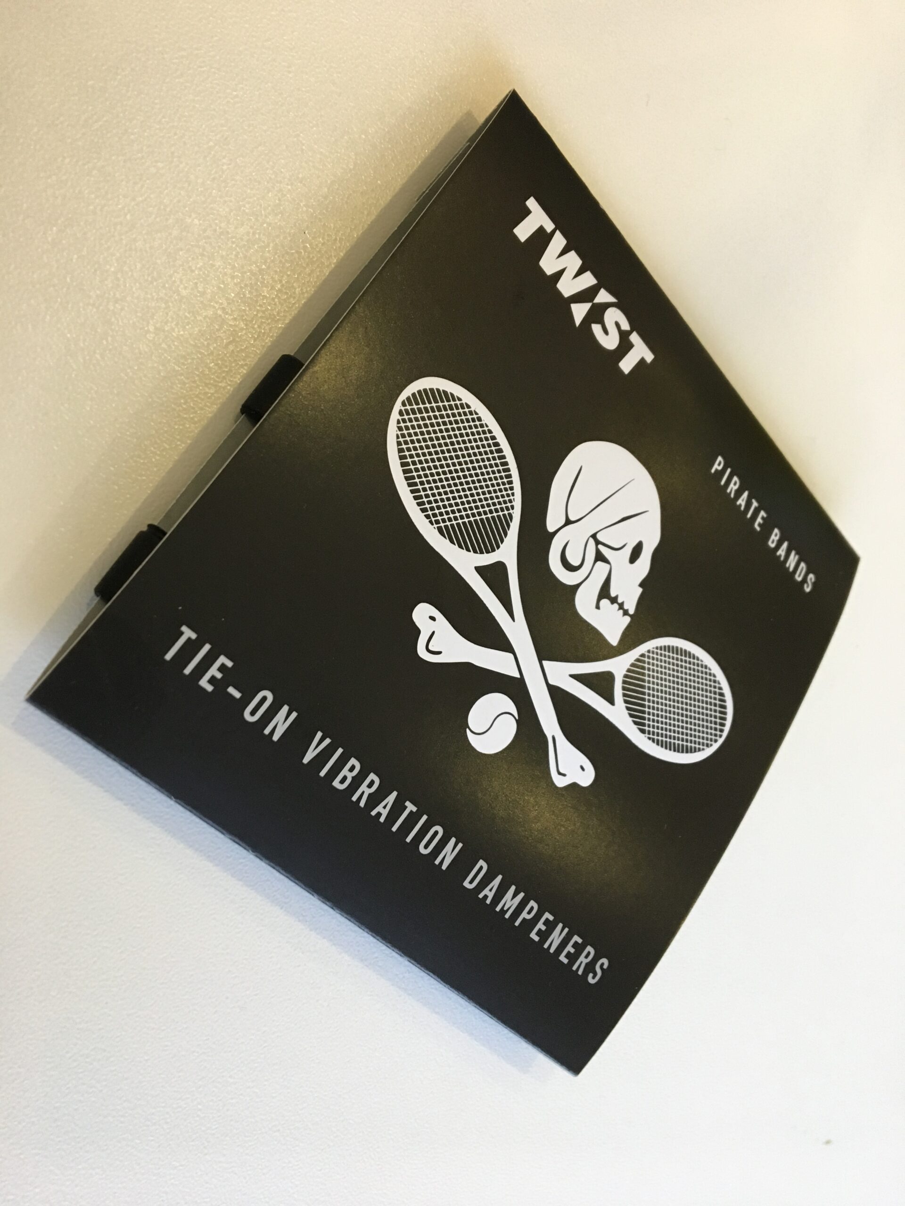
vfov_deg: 61.7
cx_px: 452
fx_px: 1011
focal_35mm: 29
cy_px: 603
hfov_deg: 48.2
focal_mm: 4.15
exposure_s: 1/33
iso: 160
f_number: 2.2
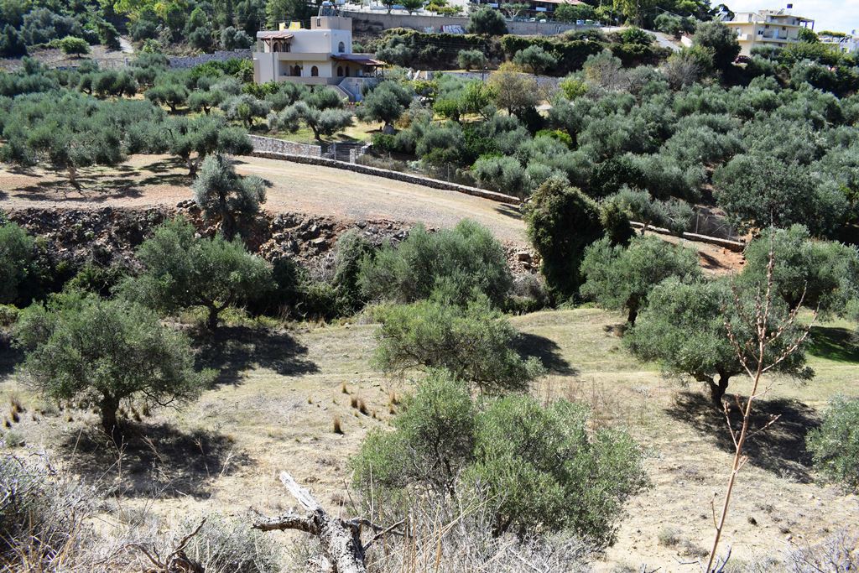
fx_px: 644
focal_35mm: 27
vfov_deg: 47.9
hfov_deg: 67.4
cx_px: 430
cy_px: 286
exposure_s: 1/320
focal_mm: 18
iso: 200
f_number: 9
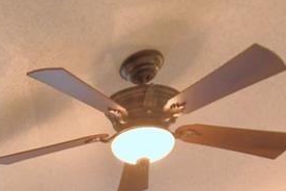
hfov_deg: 22.3
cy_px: 438
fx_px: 691
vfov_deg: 12.7
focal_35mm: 87
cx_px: -12
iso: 450
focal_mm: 10
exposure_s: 1/30
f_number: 4.5
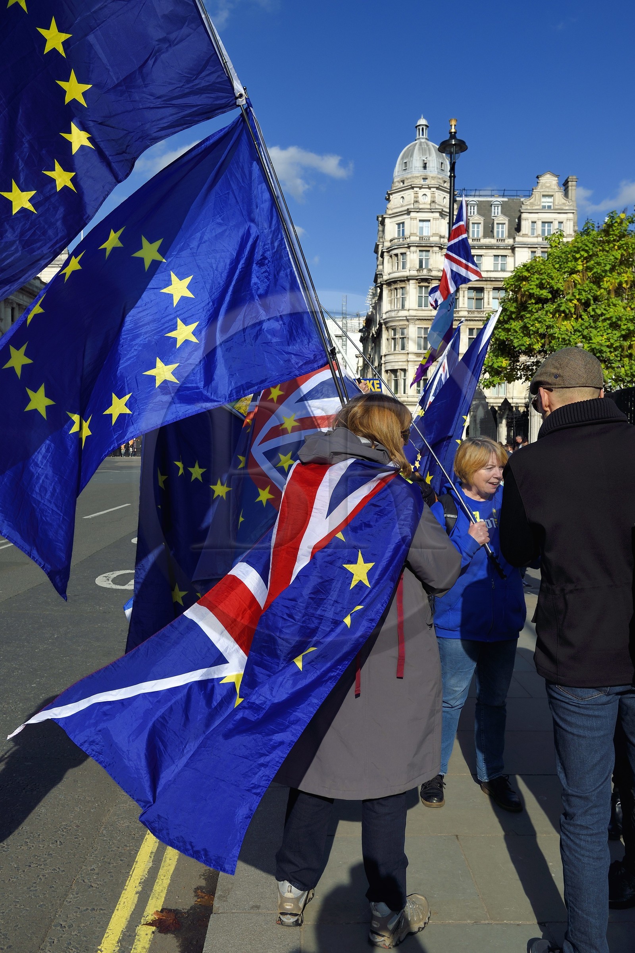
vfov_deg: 60.3
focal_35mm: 31
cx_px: 318
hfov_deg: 42.3
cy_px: 476
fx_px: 820
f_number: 11
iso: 200
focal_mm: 31
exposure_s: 1/640
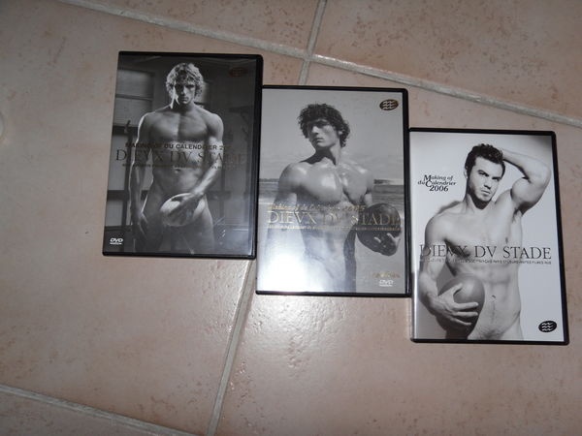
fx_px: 588
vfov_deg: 40.7
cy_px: 218
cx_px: 291
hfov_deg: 52.6
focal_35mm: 35
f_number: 3.5
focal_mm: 6.3
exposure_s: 1/45
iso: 80
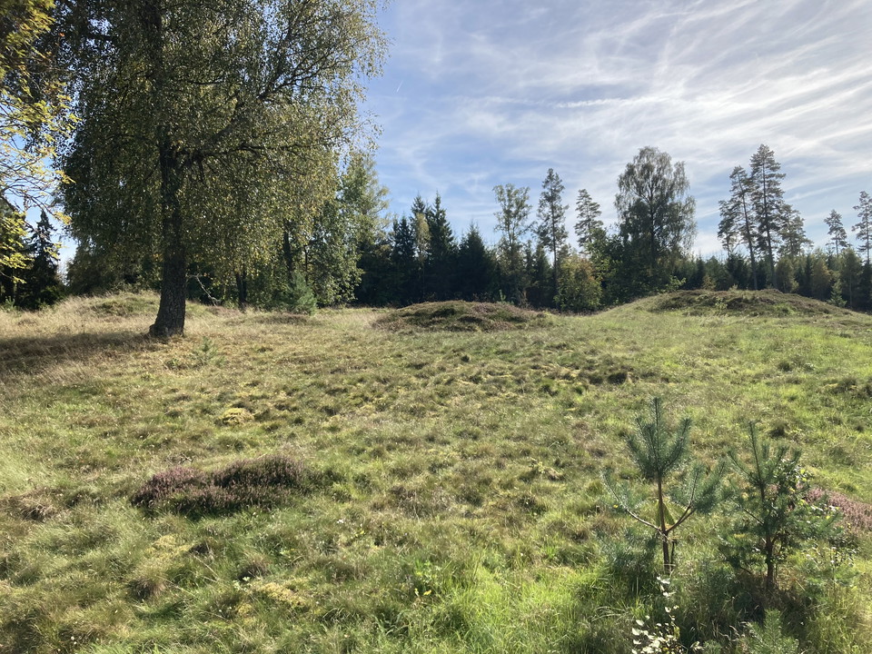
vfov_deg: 49.7
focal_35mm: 28
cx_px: 436
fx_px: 705
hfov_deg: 63.4
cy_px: 327
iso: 20
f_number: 1.8
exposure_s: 1/1845
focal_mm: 3.99
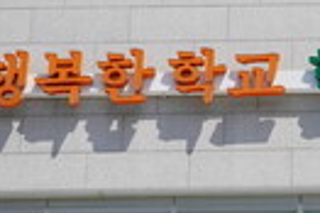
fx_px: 1645
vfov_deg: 7.4
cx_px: 430
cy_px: 132
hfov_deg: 10.8
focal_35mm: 185
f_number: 11
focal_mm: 27
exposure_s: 1/250
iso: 100
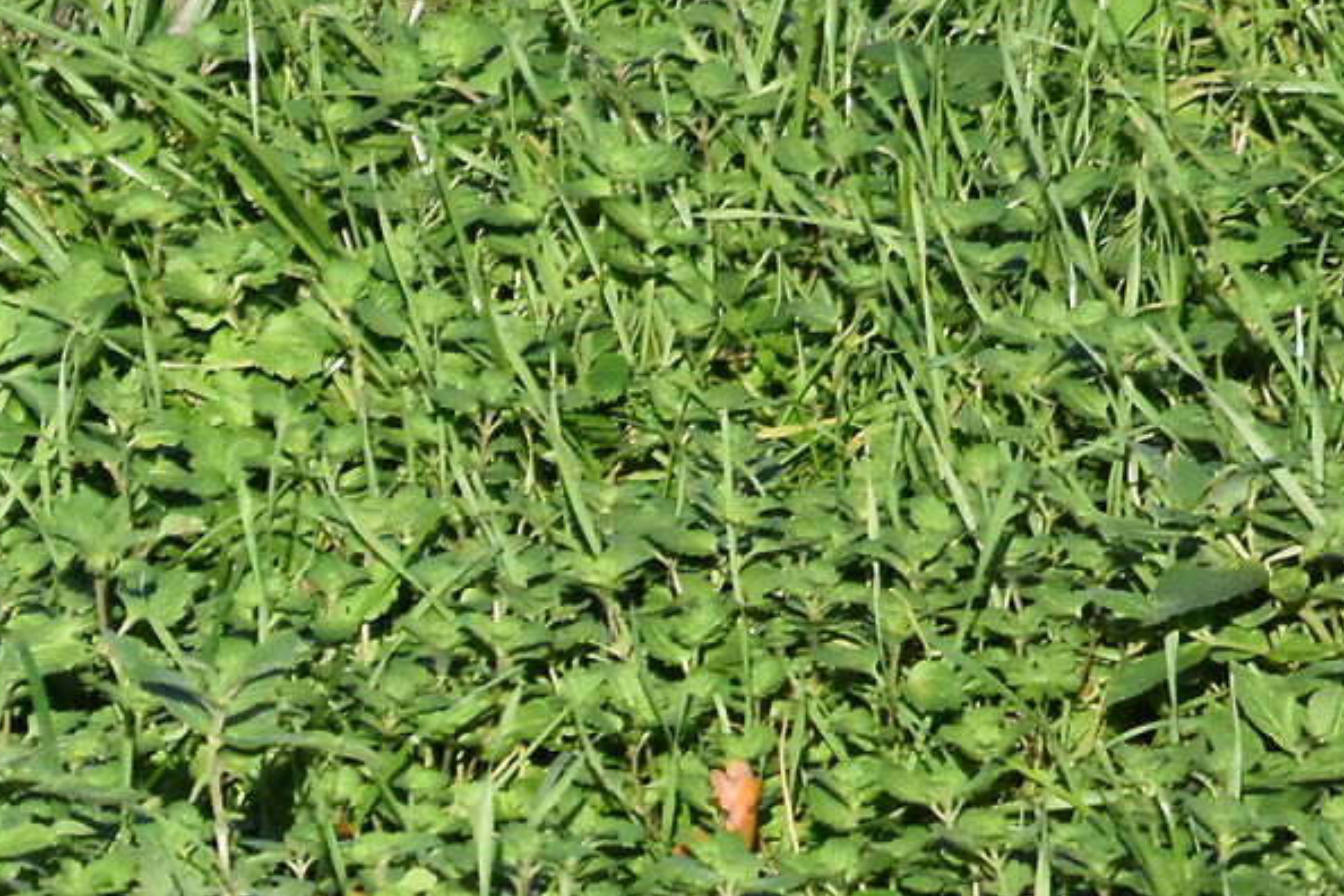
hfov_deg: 0.7
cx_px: -704
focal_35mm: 3029
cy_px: 1439
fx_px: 113074
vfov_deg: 0.5
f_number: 8
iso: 1600
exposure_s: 1/4000
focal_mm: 500
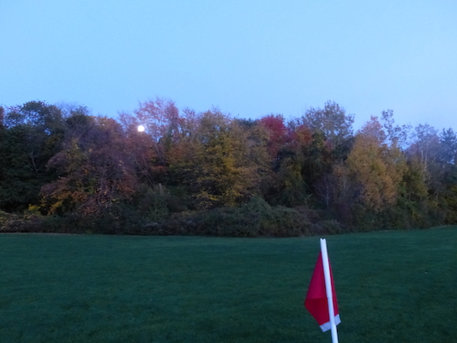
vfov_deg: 44.2
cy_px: 172
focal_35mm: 32
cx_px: 228
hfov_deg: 56.8
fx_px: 423
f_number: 2.8
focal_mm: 5.8
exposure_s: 1/10
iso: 800
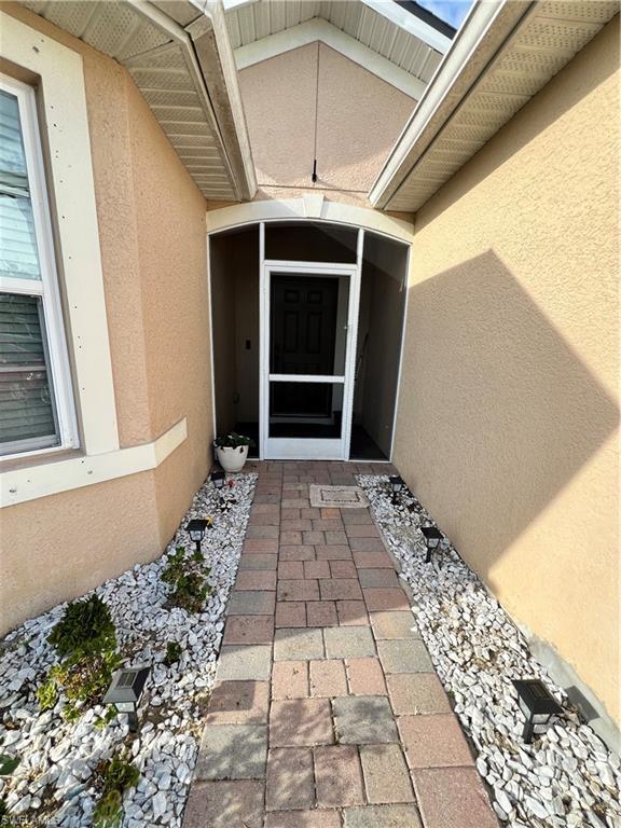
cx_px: 310
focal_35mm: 13
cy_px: 414
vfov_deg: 106.2
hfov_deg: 89.9
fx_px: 311
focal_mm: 1.57
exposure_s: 1/214
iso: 32
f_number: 1.8
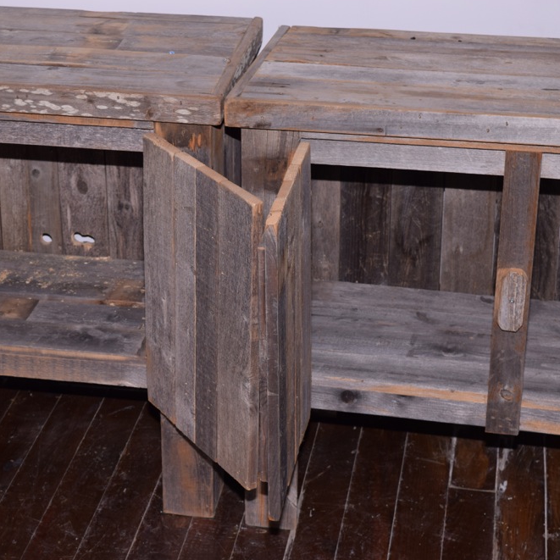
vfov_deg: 21.4
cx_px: 219
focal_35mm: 81
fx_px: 1483
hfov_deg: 21.4
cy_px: 280
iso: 200
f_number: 6.3
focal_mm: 42
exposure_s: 1/125
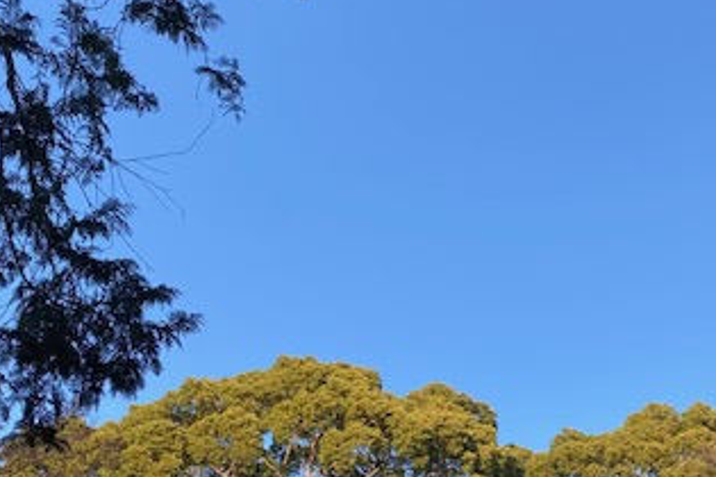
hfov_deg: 35.6
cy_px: 409
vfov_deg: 24.1
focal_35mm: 55
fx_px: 1094
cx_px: 518
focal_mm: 4.25
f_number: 1.8
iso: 32
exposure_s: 1/728
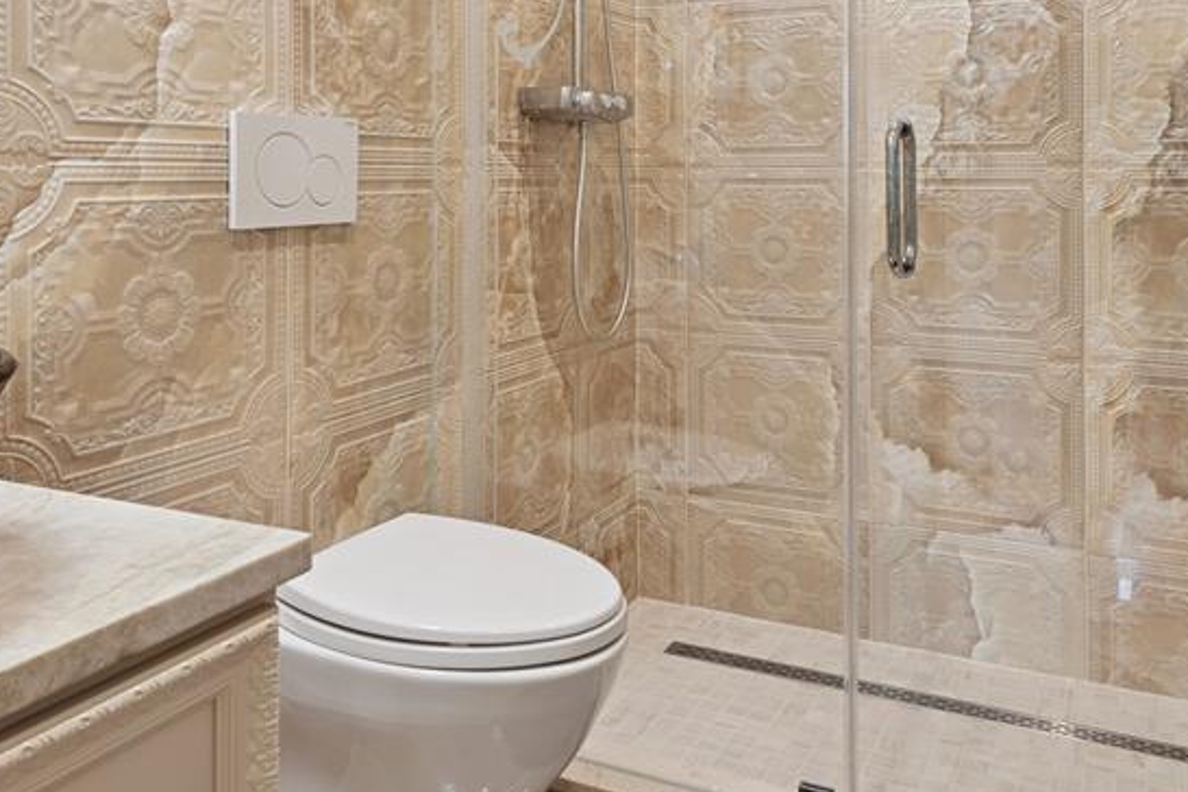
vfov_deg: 41.6
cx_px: 664
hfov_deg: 61.7
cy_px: 151
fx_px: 990
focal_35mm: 30
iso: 200
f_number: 9
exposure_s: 1/10
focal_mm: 16
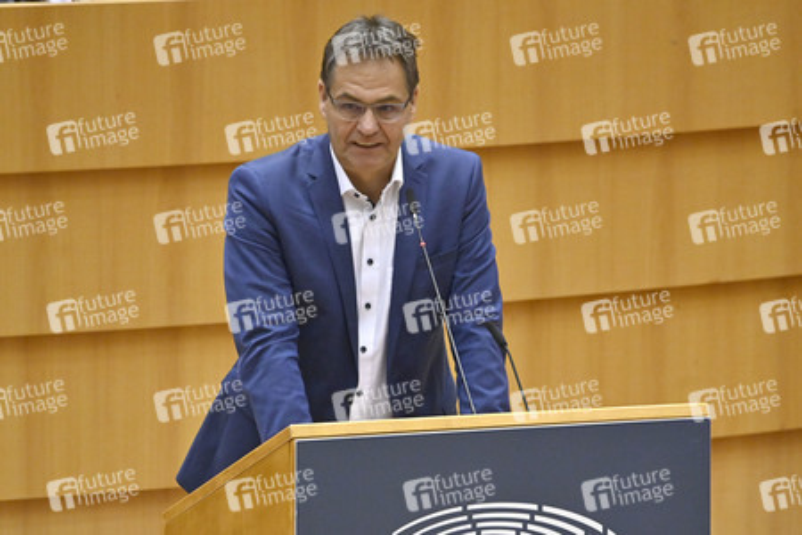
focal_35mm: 500
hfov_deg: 4.1
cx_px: 401
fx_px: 11138
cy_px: 268
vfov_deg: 2.7
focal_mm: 500
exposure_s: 1/640
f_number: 6
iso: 4000
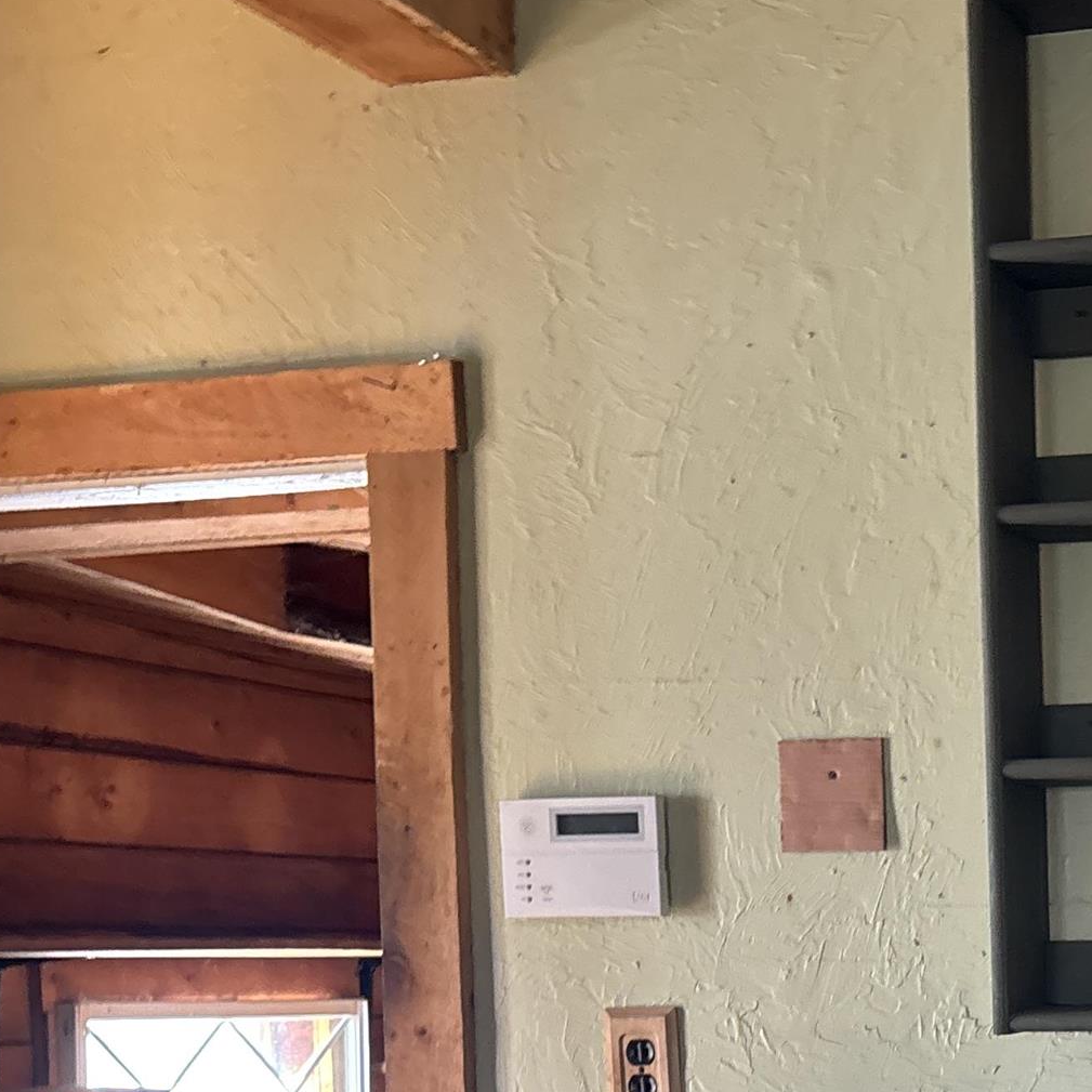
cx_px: 1163
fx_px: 2498
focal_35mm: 70
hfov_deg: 23.3
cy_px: 1153
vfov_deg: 23.4
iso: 320
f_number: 1.6
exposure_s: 1/60
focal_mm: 5.96
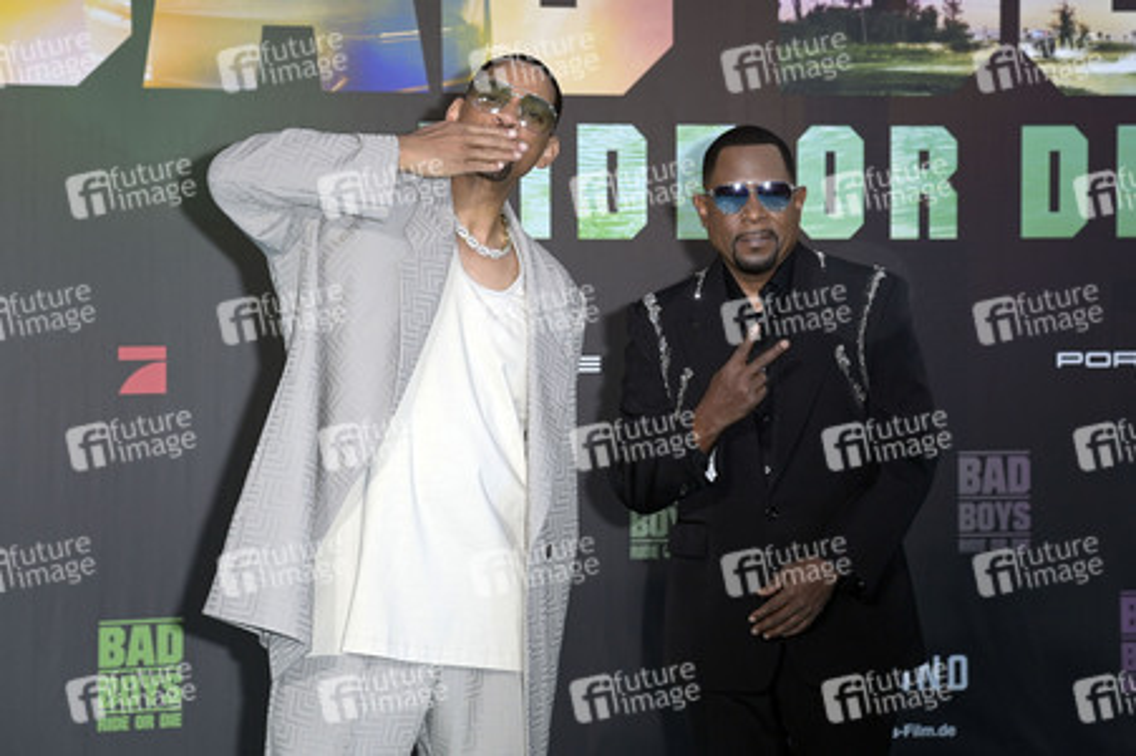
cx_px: 568
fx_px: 2901
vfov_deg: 14.8
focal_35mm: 92
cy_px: 378
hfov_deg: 22.2
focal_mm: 92
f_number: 5.6
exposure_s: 1/250
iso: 320
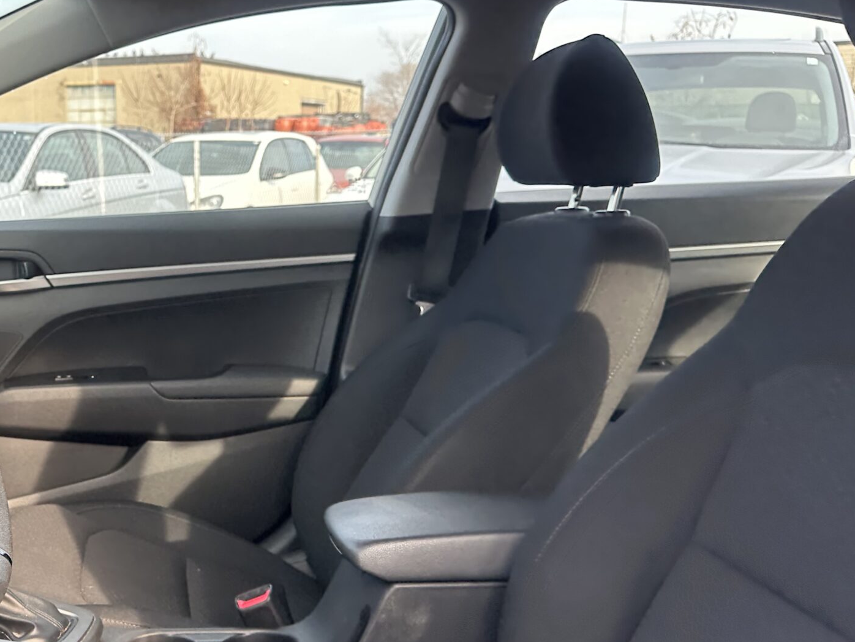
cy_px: 424
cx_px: 156
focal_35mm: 44
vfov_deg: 32.6
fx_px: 1087
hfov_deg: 40.9
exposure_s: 1/355
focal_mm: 6.86
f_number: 1.78
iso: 80
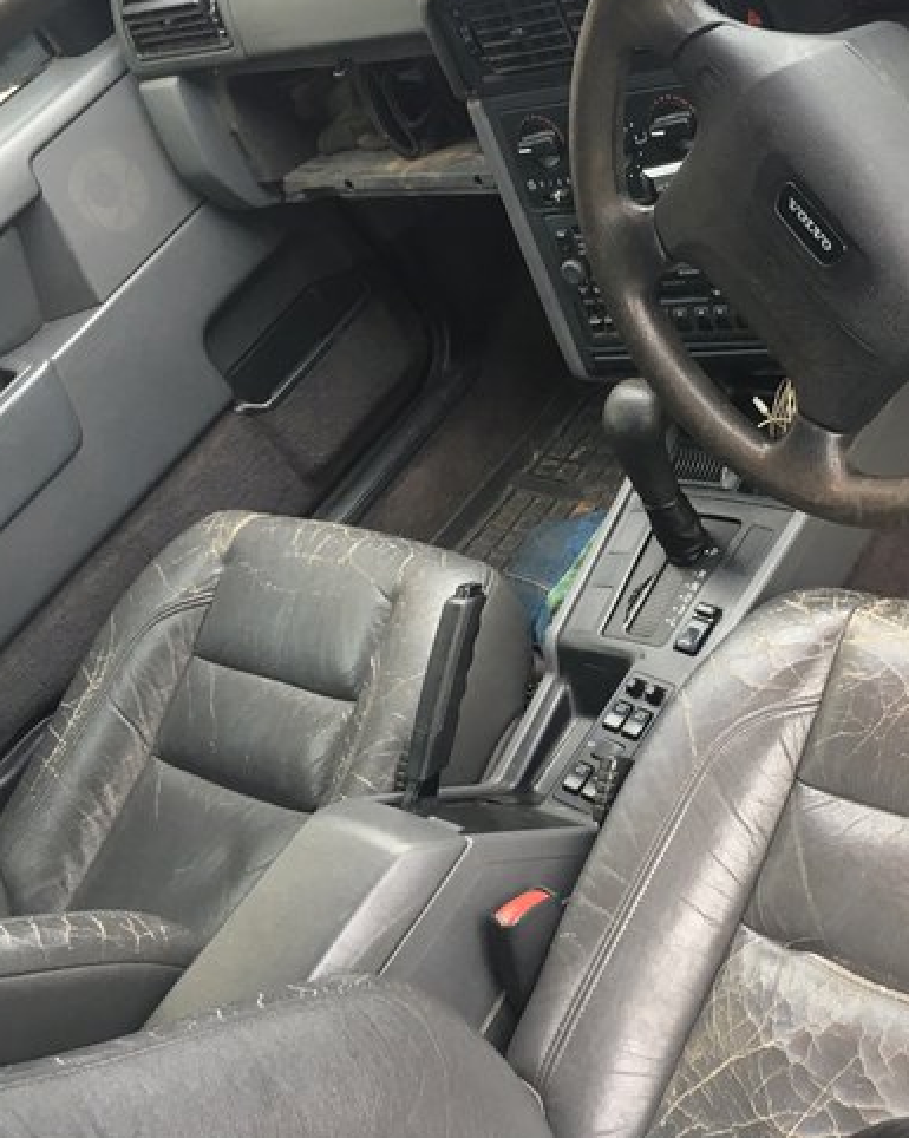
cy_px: 595
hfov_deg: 31.2
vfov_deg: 39.6
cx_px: 730
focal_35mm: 47
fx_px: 1582
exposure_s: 1/33
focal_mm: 4.15
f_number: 2.2
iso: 100
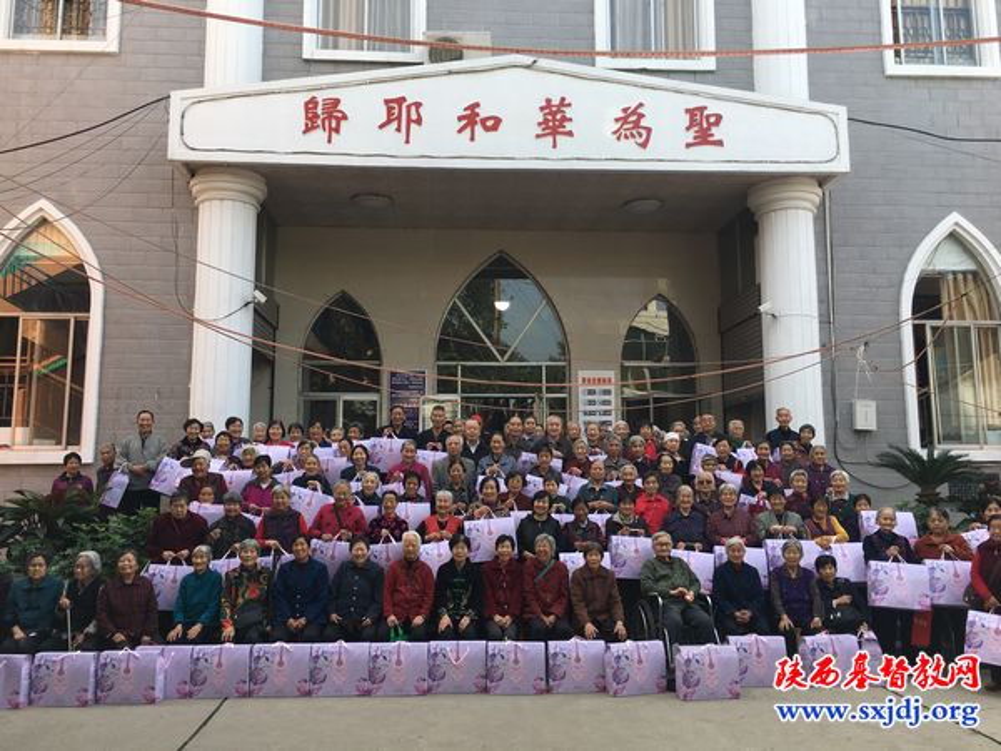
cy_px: 376
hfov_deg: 61.7
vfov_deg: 48.2
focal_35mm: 29
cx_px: 500
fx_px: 839
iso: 25
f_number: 2.2
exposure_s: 1/358
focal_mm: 4.15
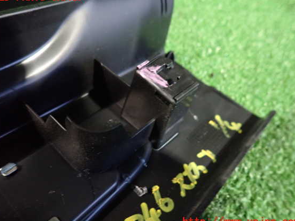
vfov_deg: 51.4
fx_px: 230
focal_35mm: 27
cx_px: 143
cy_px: 110
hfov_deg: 65.3
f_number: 2
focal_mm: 4.5
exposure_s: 1/25
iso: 800
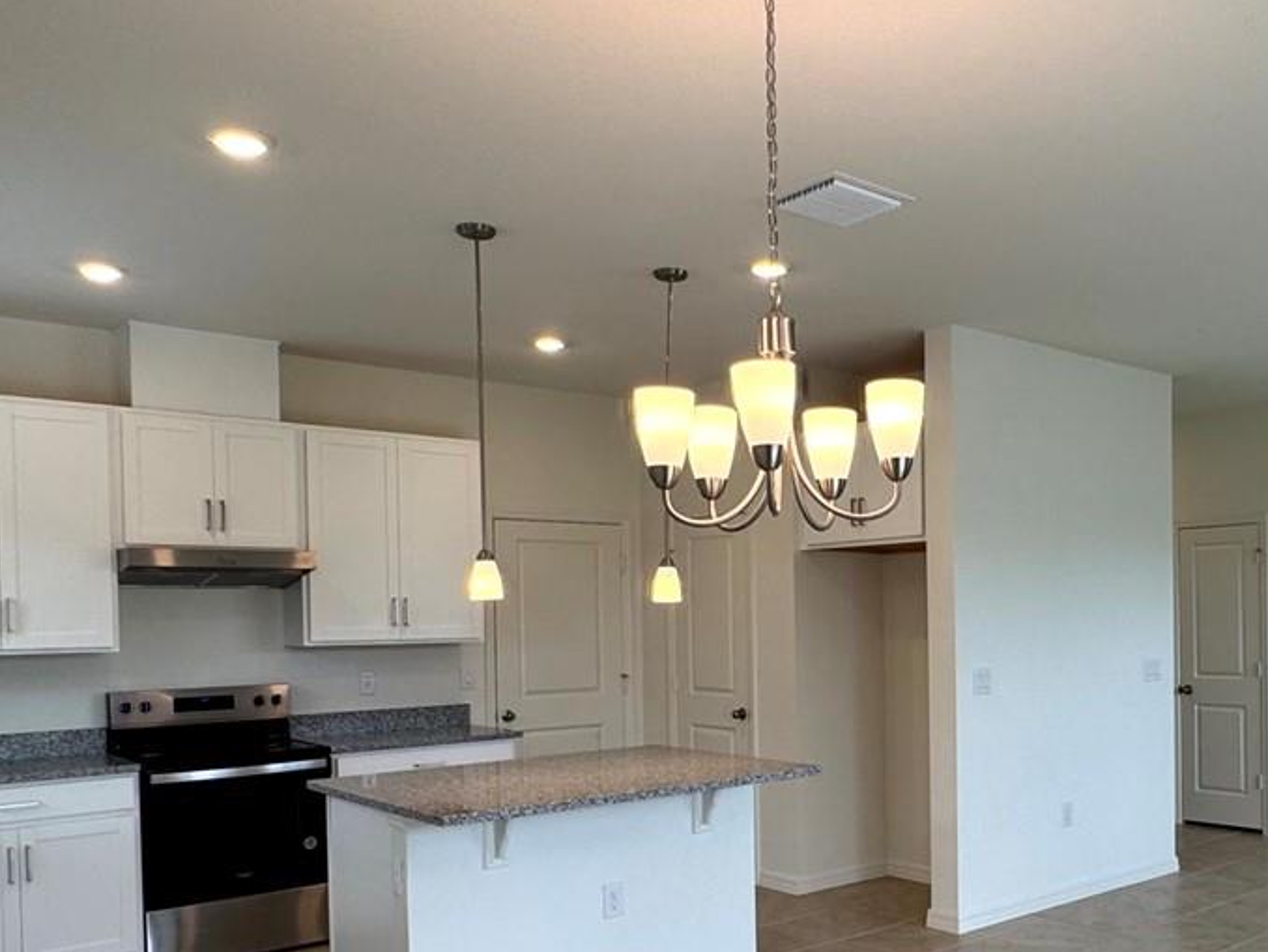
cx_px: 897
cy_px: 639
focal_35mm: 33
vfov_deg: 42.4
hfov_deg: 53.6
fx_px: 1209
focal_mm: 2.22
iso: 64
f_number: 2.2
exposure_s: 1/120
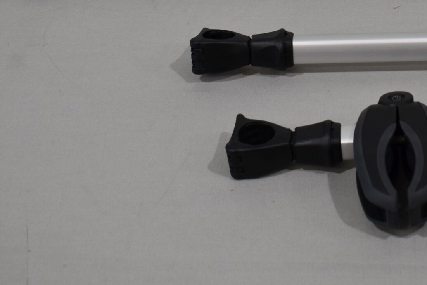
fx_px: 1117
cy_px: 10
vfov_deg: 14.3
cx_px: 422
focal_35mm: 94
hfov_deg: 21.0
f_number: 5.6
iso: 400
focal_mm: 27
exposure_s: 1/125
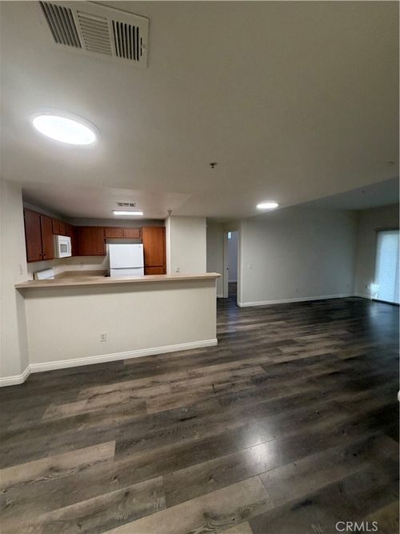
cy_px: 267
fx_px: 216
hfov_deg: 85.7
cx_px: 200
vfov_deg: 102.1
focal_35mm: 14
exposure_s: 1/60
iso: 250
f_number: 2.2
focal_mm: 2.22
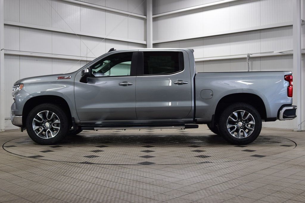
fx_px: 369
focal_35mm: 44
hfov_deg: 45.0
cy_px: 102
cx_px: 152
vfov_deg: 30.9
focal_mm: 29
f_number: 7.1
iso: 400
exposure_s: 1/25
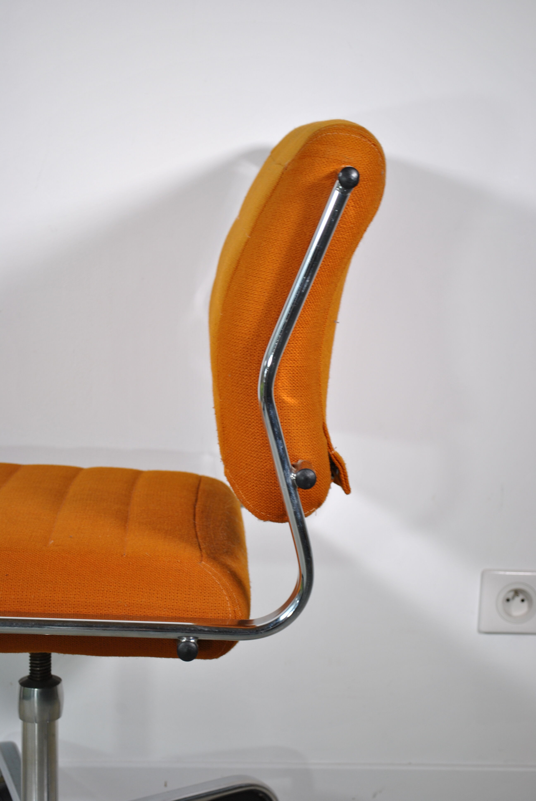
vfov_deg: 29.2
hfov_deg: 19.8
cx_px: 268
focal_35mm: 69
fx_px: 1536
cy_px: 400
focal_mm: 46
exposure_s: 1/30
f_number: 5.3
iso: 200
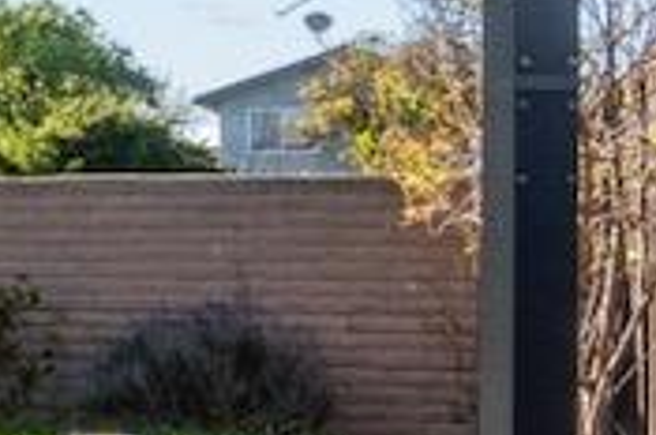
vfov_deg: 12.4
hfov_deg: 15.2
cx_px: -634
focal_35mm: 110
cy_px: 266
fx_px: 2001
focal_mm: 10
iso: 400
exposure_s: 1/500
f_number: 8
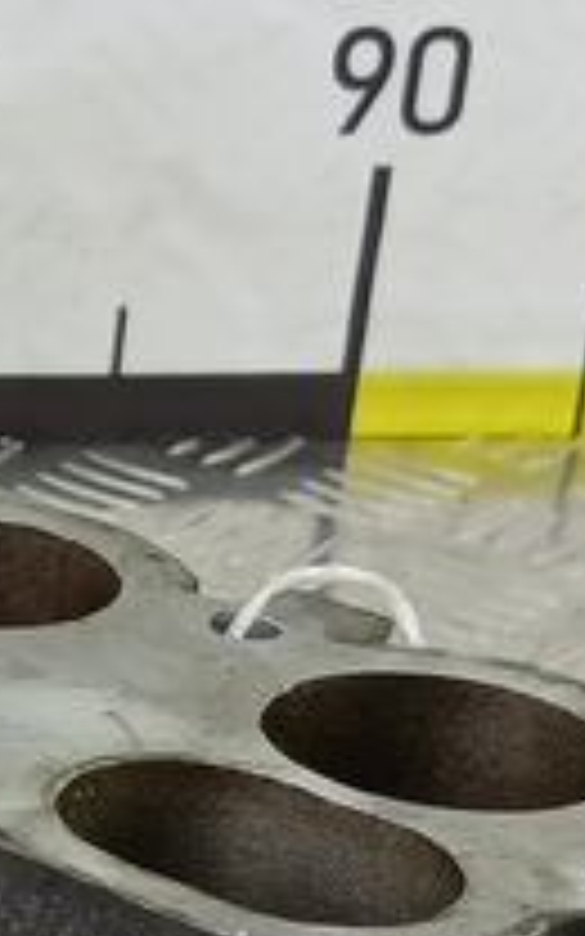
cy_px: 1076
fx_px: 3061
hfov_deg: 9.7
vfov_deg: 16.7
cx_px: -792
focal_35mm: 120
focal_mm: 4.11
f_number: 1.6
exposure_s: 1/50
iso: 165
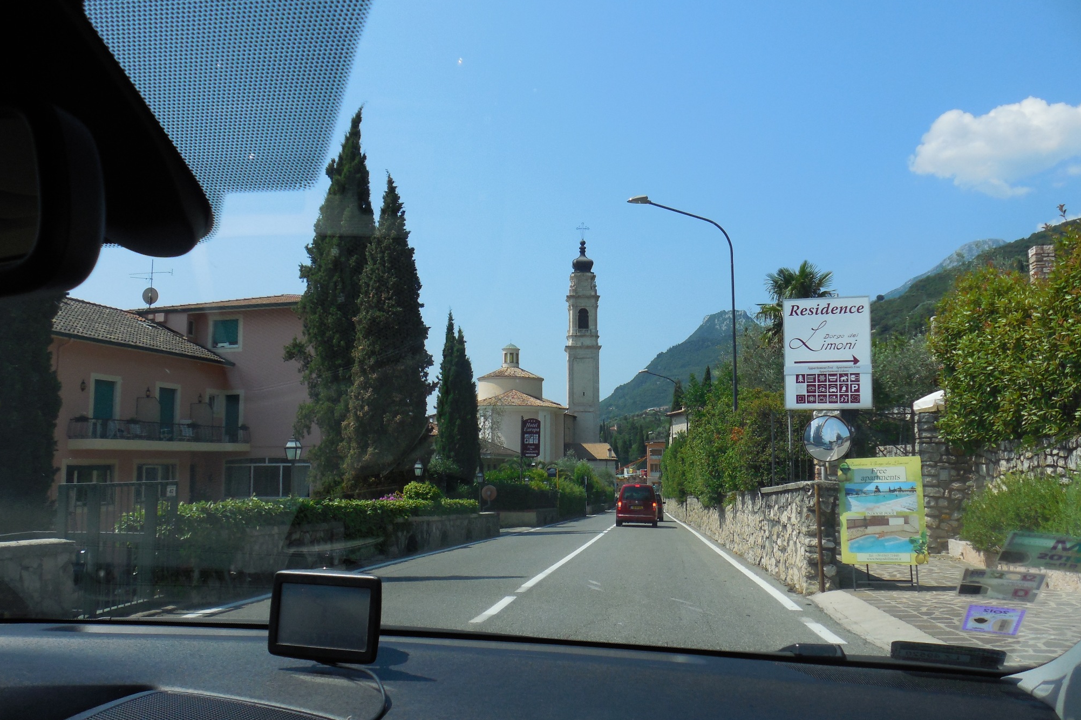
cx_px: 540
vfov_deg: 46.4
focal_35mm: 28
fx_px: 841
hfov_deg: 65.5
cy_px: 378
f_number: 3.5
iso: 125
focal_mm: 4.6
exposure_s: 1/1250
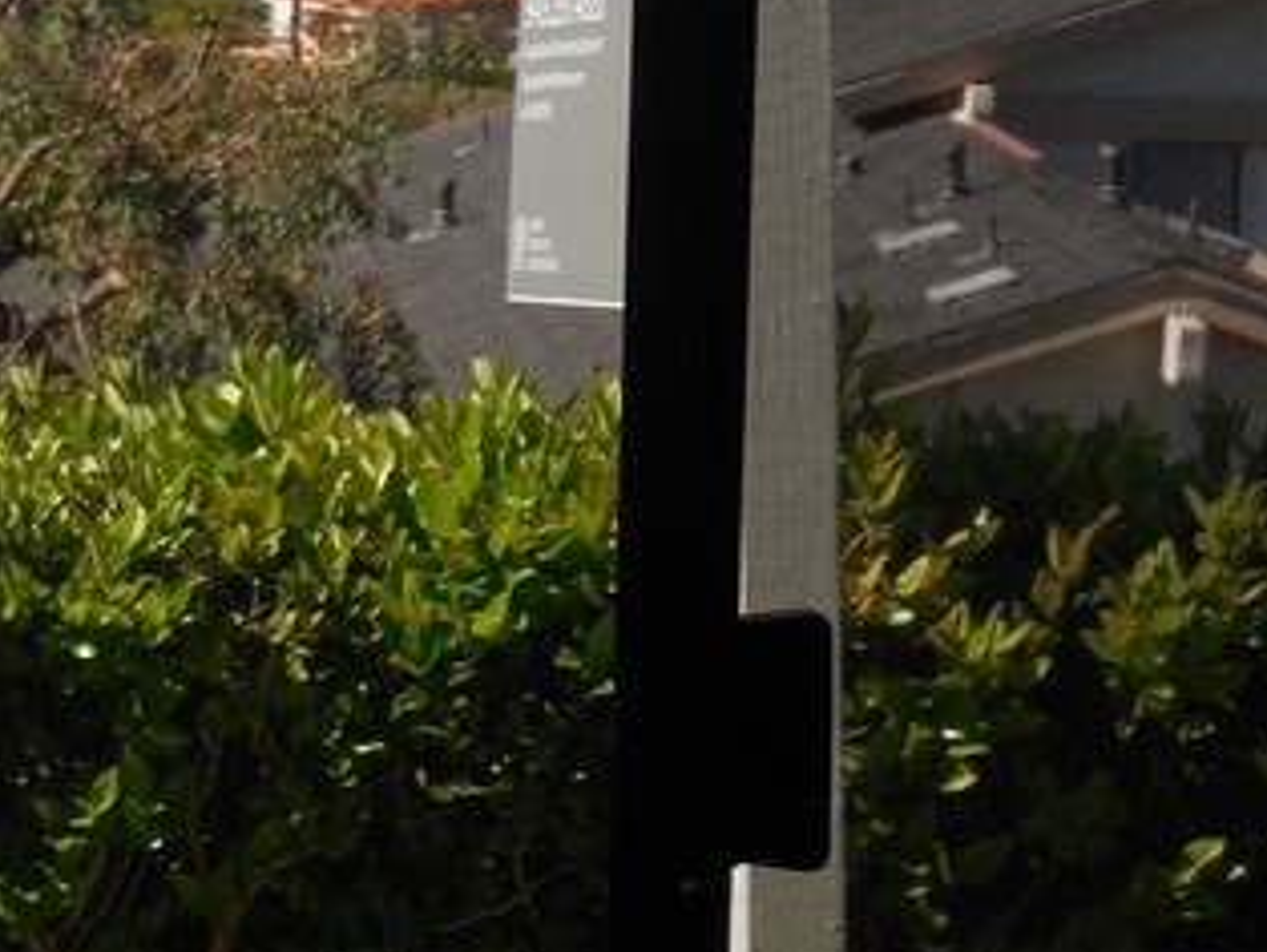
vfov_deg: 6.9
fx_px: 7875
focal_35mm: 215
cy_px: -246
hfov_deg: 9.1
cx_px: -327
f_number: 4.2
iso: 125
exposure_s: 1/640
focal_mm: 10.9
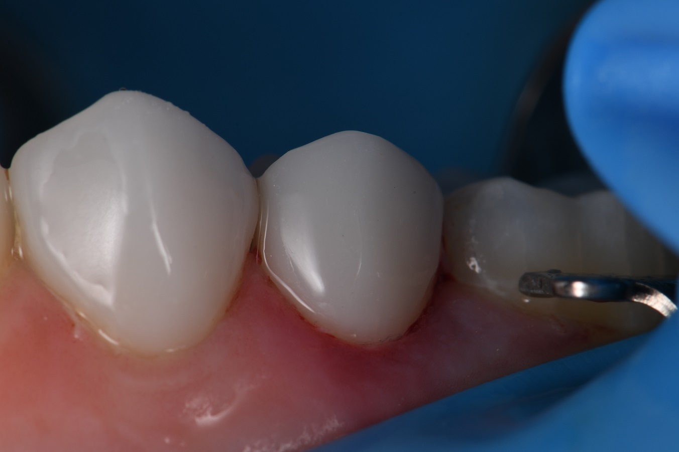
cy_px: 226
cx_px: 340
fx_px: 2960
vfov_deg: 8.7
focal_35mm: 157
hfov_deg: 13.1
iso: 200
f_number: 32
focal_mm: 105
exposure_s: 1/160
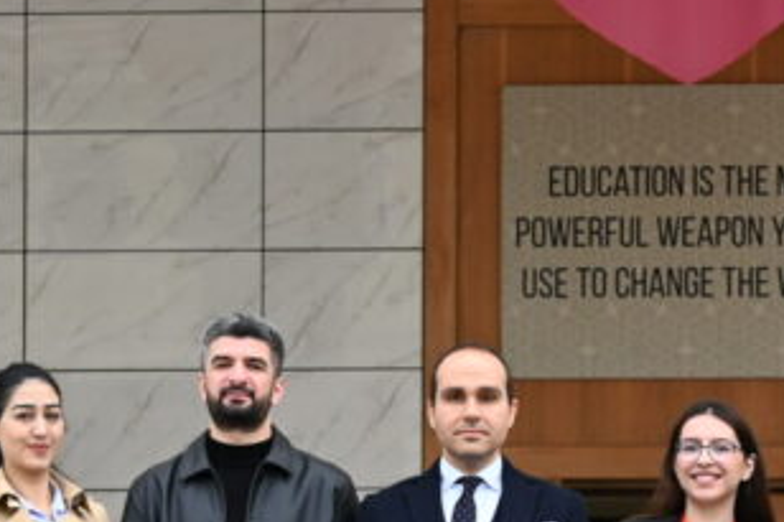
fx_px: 4546
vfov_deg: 6.5
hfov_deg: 9.8
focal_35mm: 209
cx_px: 545
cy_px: 638
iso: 200
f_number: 4.8
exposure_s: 1/250
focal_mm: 37
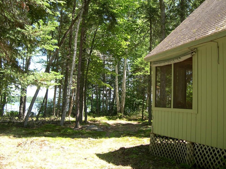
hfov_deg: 47.9
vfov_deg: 36.8
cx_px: 115
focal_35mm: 39
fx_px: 255
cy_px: 83
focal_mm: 8
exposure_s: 1/167
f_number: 2.8
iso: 100
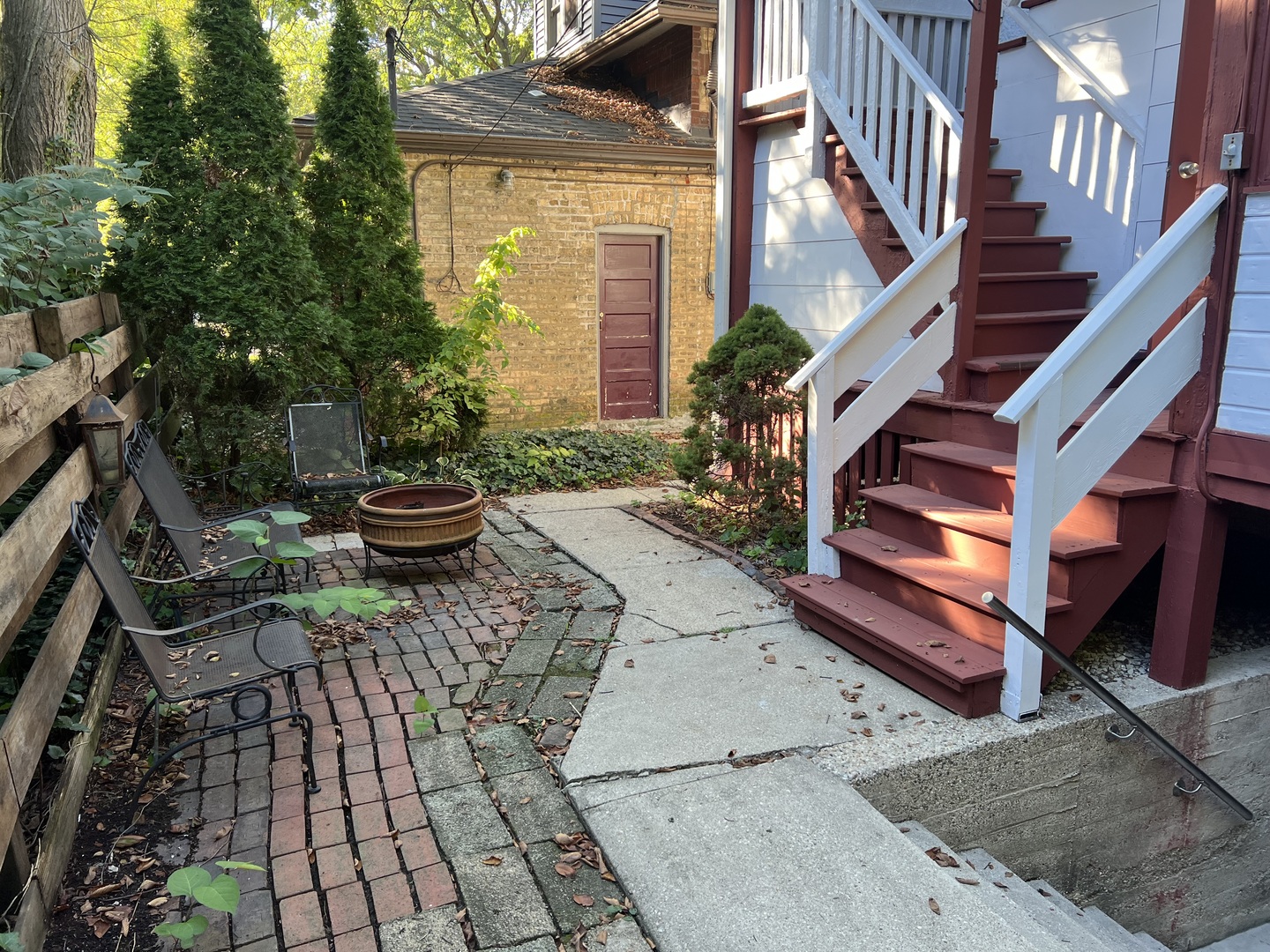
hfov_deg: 67.3
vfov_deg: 53.1
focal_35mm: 26
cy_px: 476
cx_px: 635
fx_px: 954
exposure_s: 1/121
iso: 50
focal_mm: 5.7
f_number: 1.5
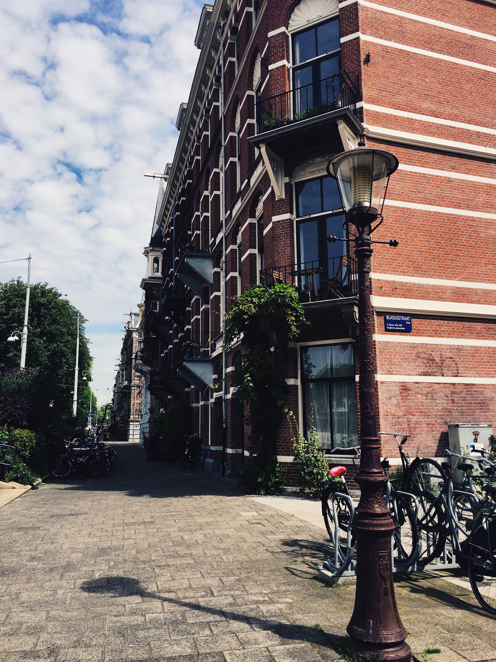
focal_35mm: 29
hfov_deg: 48.2
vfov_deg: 61.7
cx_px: 248
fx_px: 554
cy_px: 331
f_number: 2.2
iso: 25
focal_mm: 4.15
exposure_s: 1/1789
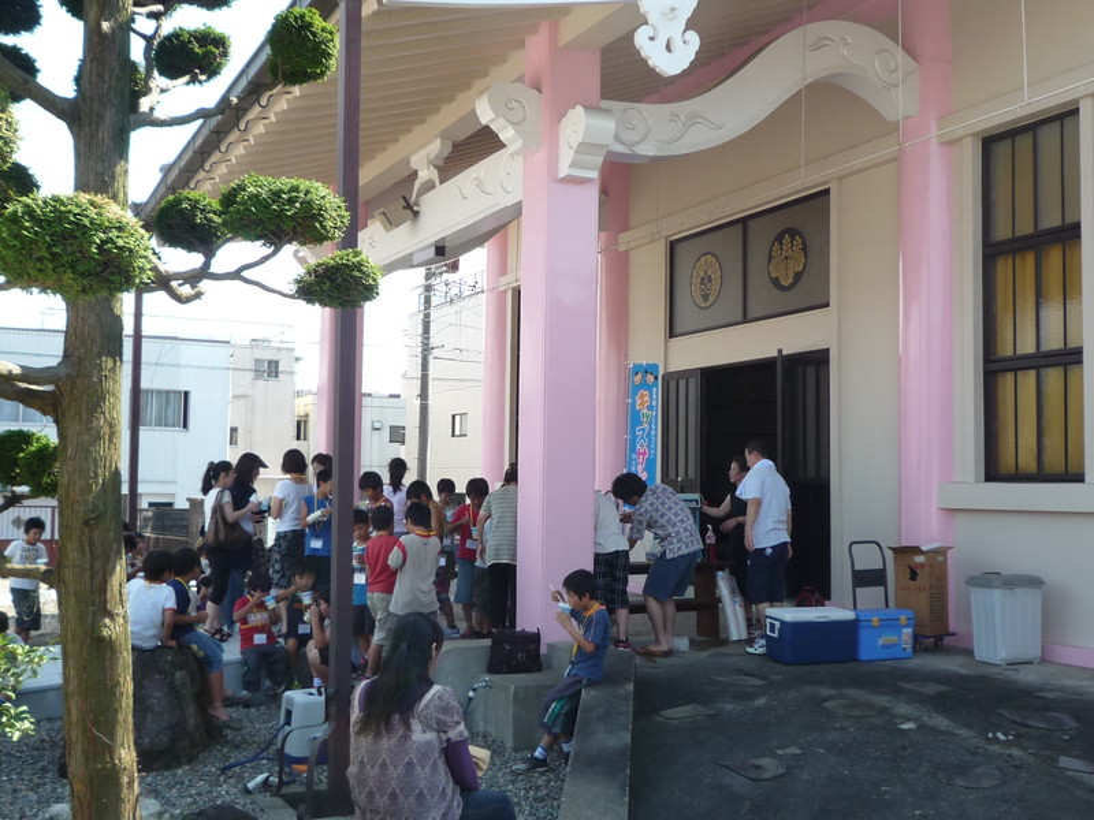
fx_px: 1201
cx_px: 547
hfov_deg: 49.0
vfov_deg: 37.7
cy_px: 410
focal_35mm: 38
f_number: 2.8
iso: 100
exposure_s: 1/400
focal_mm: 4.4
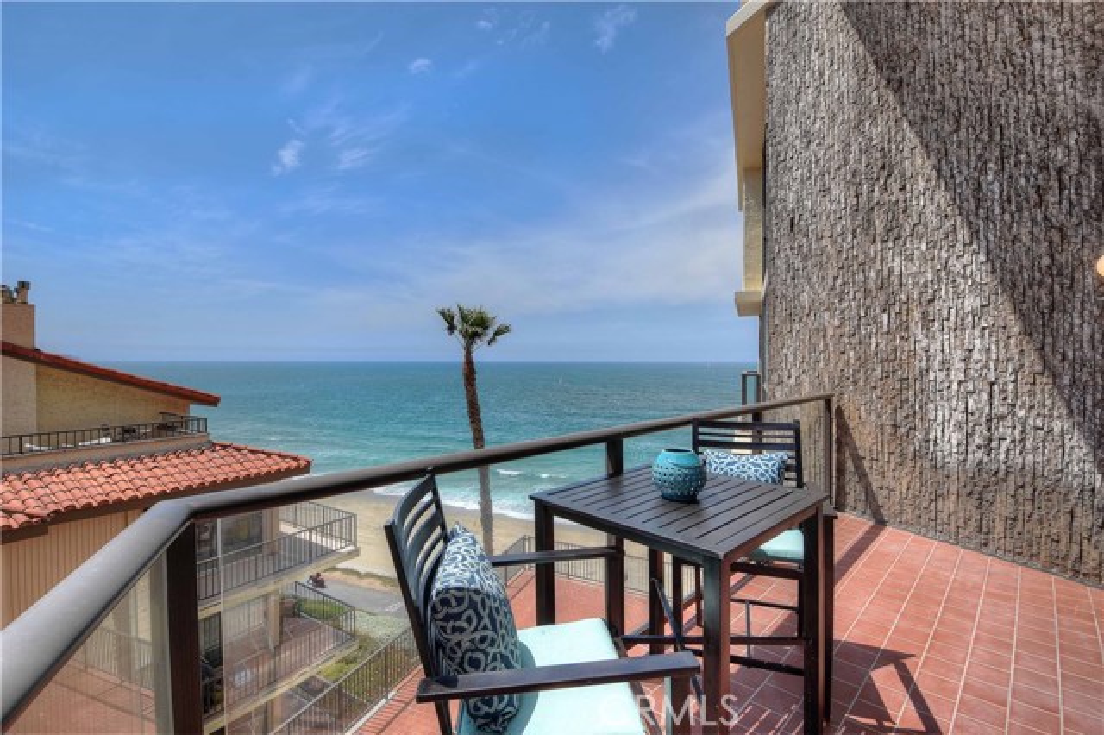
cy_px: 368
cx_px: 552
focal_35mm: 15
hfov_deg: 100.4
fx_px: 460
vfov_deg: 77.3
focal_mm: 10
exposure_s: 1/500
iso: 200
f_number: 9
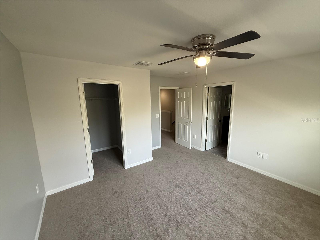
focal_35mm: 14
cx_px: 160
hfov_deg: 102.1
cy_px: 120
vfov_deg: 85.7
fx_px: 129
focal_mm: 2.22
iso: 320
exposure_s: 1/120
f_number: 2.2
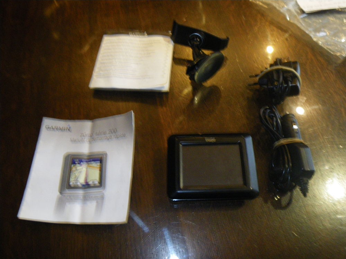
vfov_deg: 49.7
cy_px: 130
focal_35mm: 28
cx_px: 173
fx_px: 280
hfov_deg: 63.4
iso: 400
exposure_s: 1/5
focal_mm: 5
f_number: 4.2
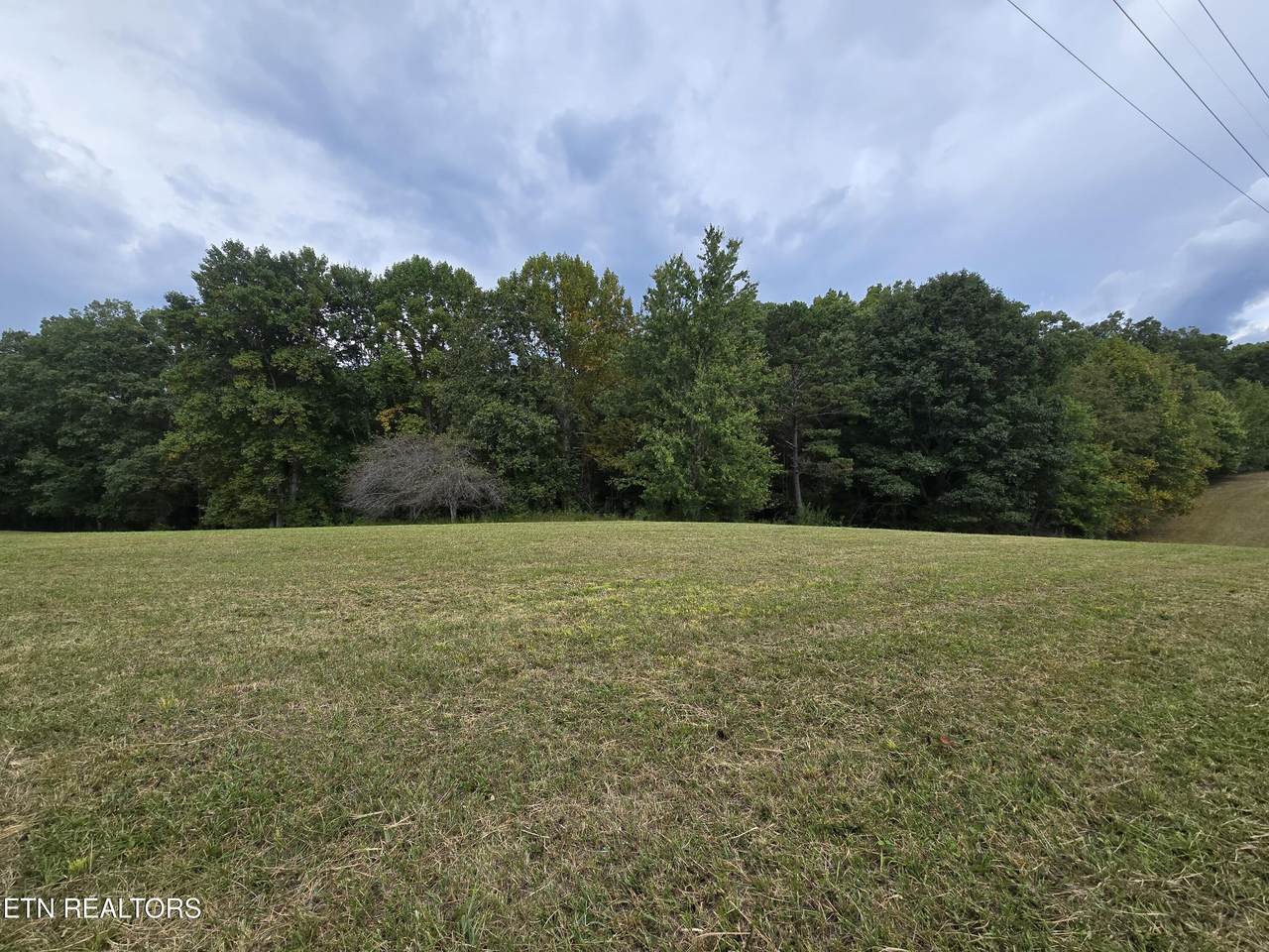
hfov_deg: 106.2
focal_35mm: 13
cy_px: 476
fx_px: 477
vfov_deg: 89.9
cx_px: 634
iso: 50
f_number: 2.2
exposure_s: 1/479
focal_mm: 2.2
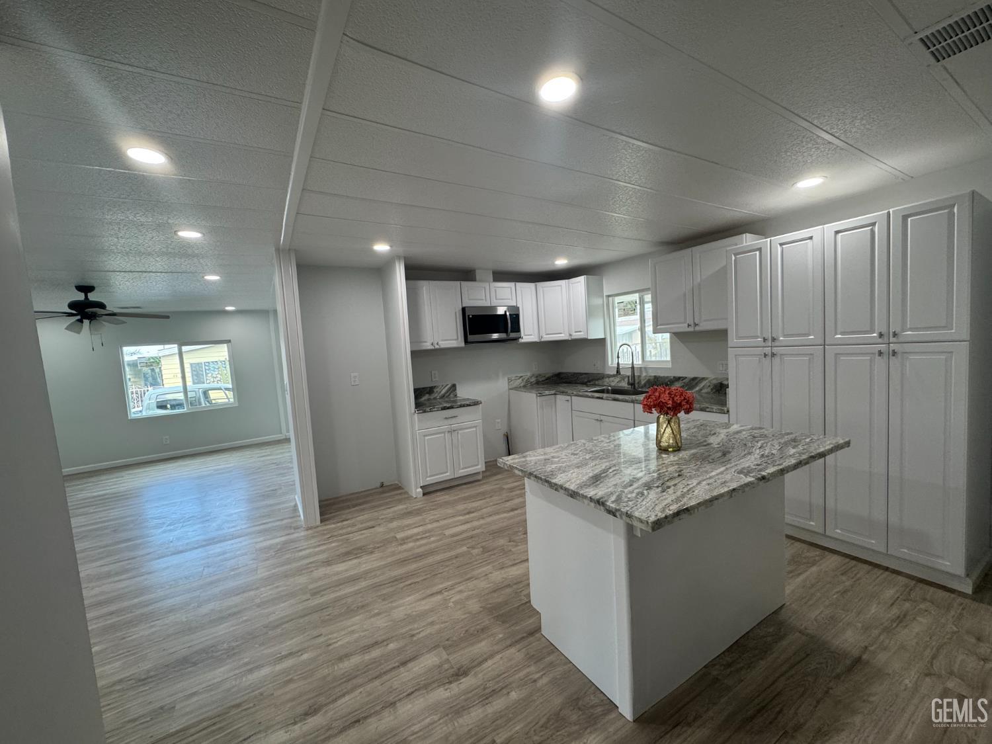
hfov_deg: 102.1
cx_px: 496
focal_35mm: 14
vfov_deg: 85.7
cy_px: 372
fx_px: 401
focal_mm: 2.22
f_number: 2.2
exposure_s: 1/120
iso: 160
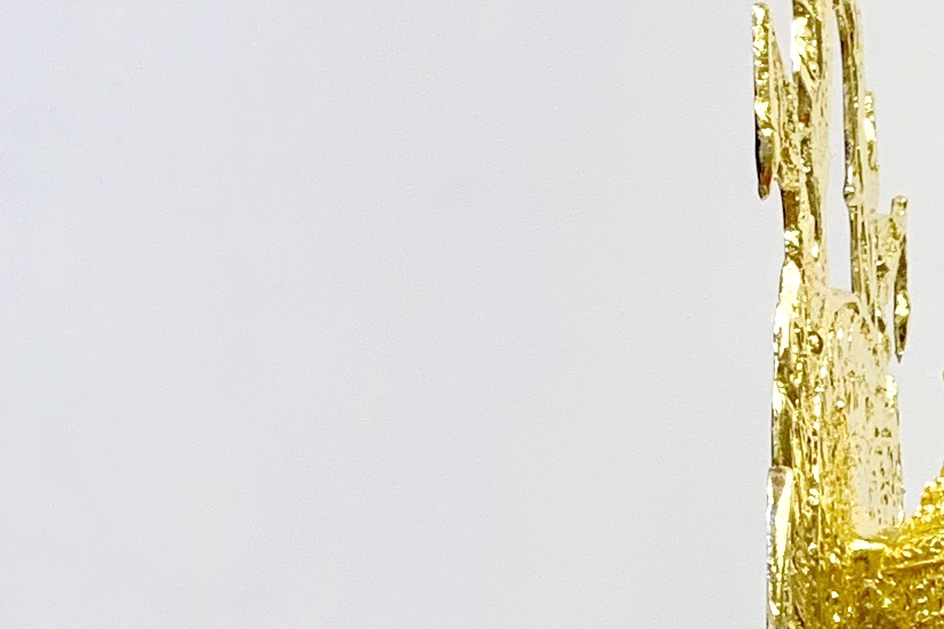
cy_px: 752
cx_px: 1321
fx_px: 3356
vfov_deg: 10.5
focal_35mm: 128
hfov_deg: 15.1
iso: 64
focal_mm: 4.25
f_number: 1.8
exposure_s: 1/50
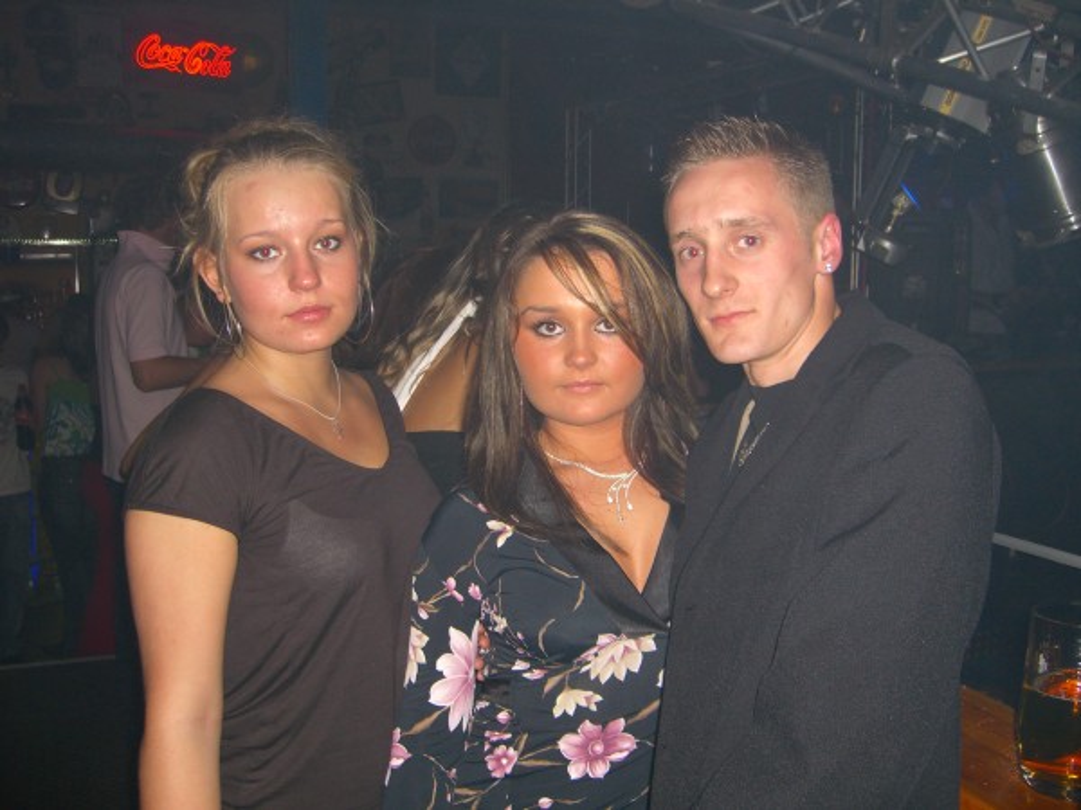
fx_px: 1187
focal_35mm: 38
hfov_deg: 49.0
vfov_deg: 37.7
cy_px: 405
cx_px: 540
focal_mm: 7.9
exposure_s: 1/60
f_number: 2.8
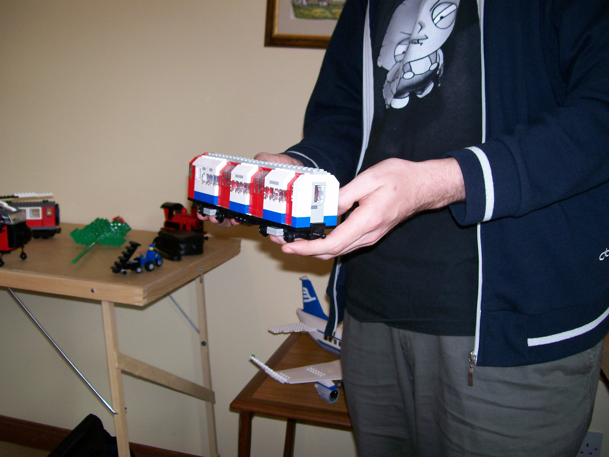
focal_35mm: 36
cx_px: 304
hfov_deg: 51.4
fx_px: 633
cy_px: 228
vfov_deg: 39.7
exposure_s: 1/64
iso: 80
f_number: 2.7
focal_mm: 6
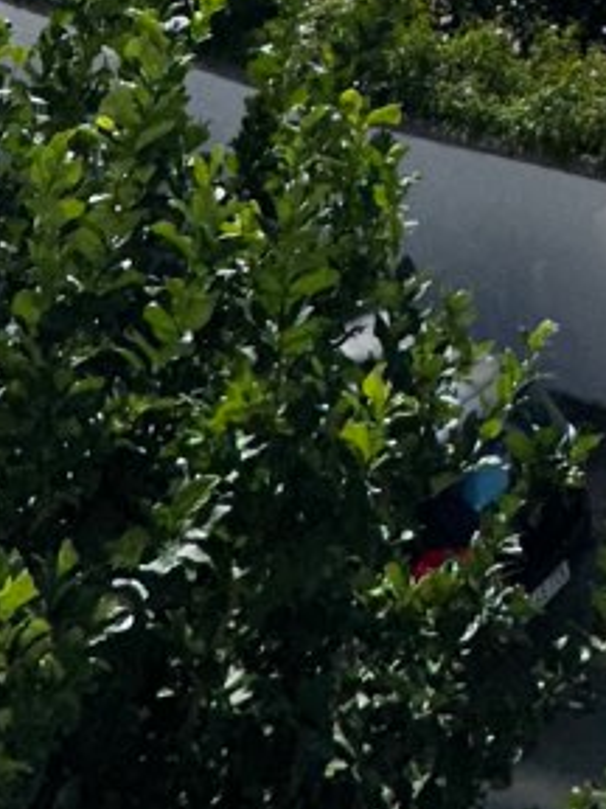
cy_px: -635
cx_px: 756
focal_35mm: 73
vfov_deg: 19.8
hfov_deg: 18.9
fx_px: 1704
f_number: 2.2
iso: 50
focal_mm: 2.22
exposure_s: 1/7813
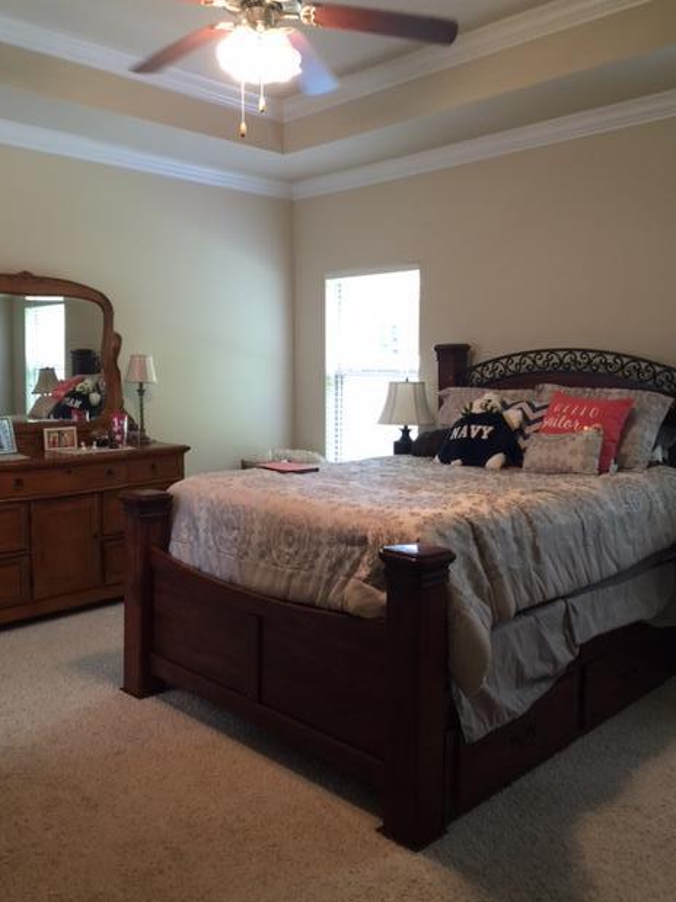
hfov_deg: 46.8
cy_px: 443
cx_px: 338
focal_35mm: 30
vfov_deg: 60.0
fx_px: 781
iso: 50
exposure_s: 1/15
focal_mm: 4.15
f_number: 2.2
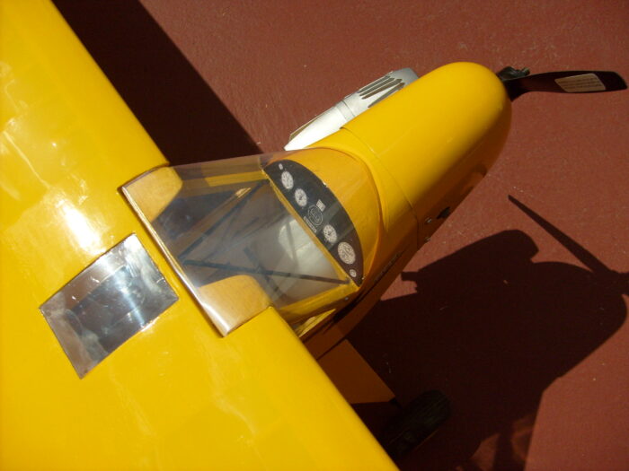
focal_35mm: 35
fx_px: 636
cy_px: 236
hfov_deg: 52.6
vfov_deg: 40.7
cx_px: 314
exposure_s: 1/750
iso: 80
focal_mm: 5.8
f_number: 7.1
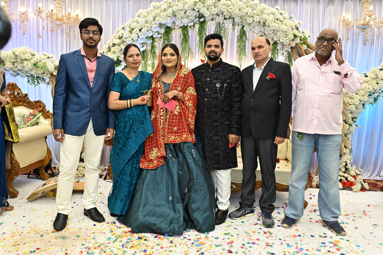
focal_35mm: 30
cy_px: 128
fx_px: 319
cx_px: 192
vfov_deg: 43.6
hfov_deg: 61.9
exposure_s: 1/200
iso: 800
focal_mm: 30
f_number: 5.6
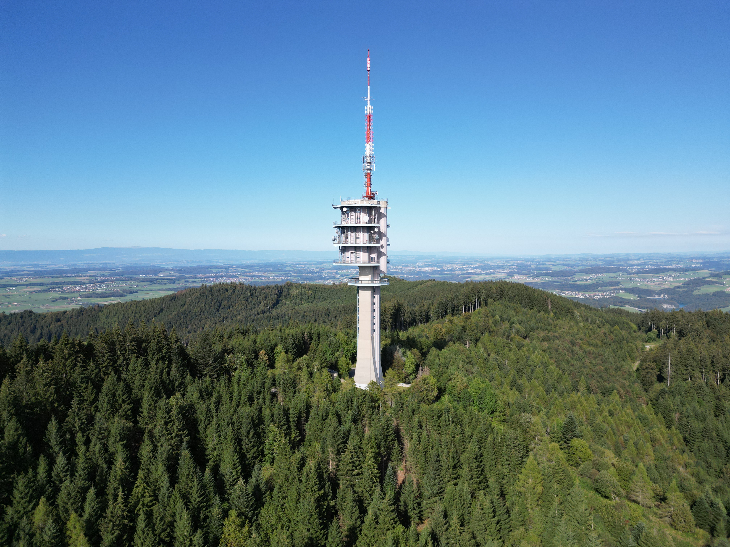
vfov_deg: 56.8
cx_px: 365
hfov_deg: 71.6
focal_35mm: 24
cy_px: 274
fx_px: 506
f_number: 1.7
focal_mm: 6.72
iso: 120
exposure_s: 1/2500
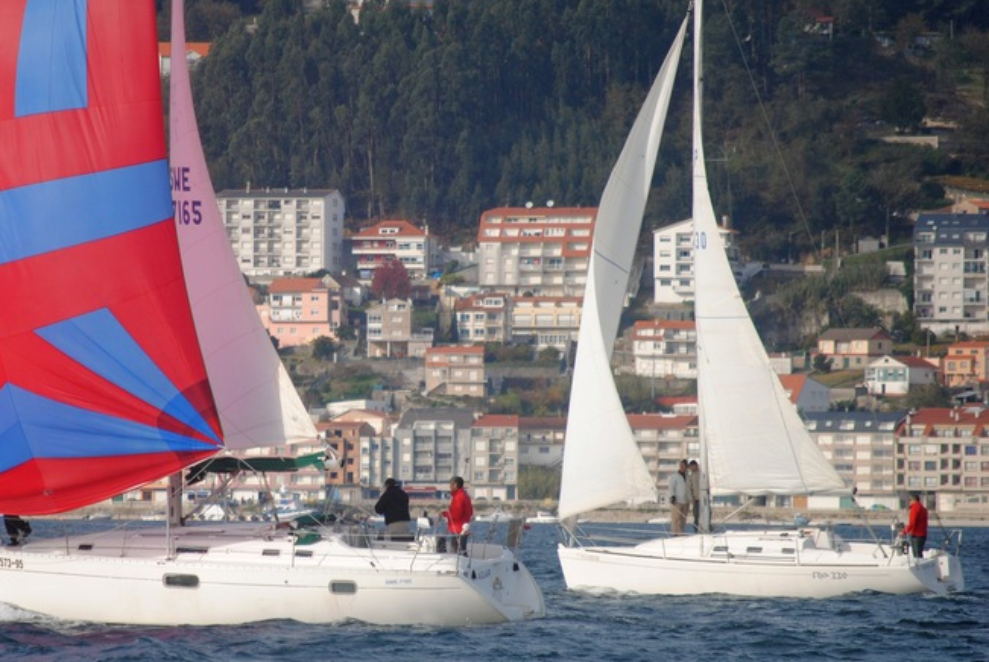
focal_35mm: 413
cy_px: 354
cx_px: 330
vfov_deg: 3.3
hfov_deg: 5.0
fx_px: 11361
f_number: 5.6
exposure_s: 1/800
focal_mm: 200
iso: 200
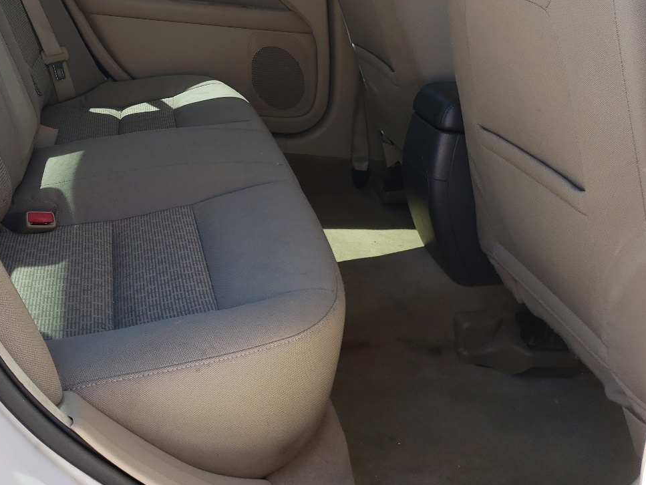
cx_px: 193
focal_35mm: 43
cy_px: 86
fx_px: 803
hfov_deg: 43.0
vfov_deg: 32.5
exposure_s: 1/500
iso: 50
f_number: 1.5
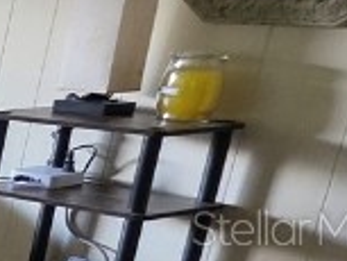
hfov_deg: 10.8
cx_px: -755
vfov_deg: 16.8
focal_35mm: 87
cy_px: 227
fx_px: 873
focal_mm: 2.2
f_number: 1.9
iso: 400
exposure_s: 1/60
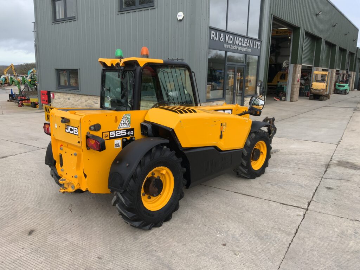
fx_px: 302
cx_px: 180
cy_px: 135
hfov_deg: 61.7
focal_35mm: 29
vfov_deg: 48.2
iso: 16
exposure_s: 1/482
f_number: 1.8
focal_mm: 3
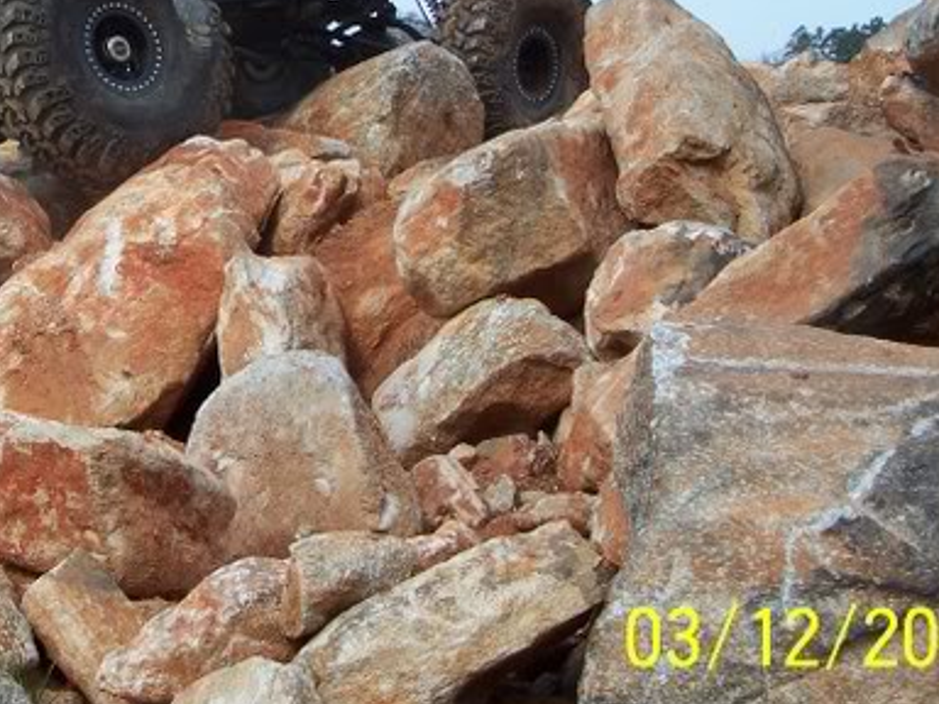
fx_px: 2089
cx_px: 144
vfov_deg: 18.9
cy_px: 90
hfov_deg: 24.8
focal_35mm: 77
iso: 64
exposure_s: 1/800
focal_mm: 7.8
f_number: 2.8
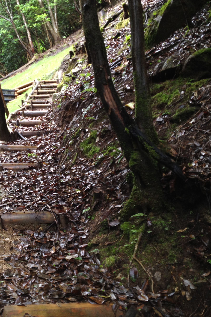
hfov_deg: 26.8
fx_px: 431
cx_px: 31
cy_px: 159
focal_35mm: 49
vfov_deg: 40.3
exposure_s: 1/30
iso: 64
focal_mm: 4.28
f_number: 2.4
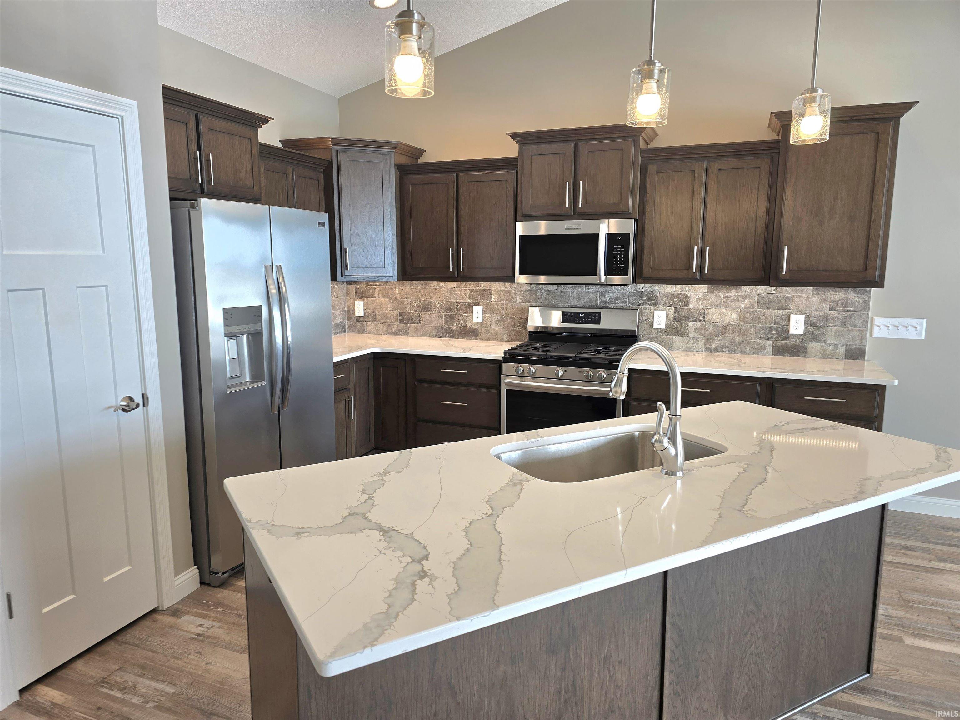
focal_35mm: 23
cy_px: 360
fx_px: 638
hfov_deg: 73.9
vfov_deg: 58.9
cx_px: 480
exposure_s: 1/120
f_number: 1.7
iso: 50
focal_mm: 6.3
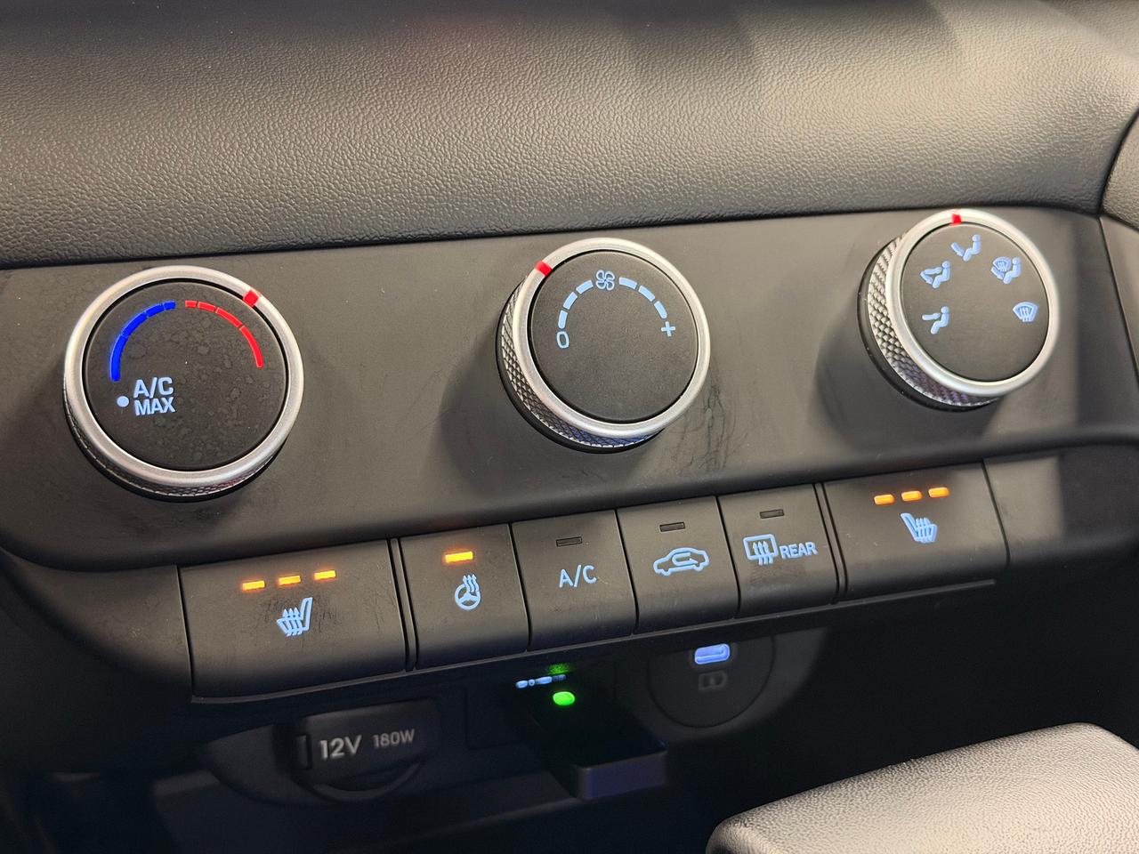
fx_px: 1579
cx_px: 570
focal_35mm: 48
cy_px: 427
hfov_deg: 39.7
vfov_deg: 30.3
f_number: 1.78
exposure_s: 1/24
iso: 640
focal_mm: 6.76
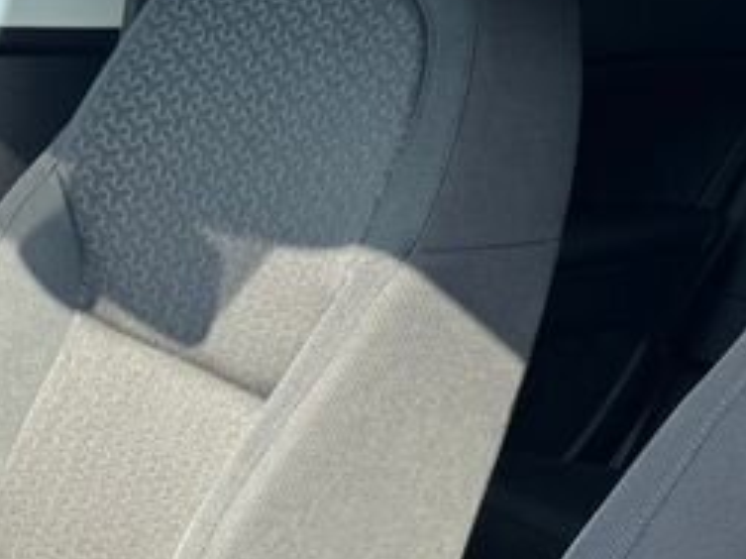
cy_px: 571
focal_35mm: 98
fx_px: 2111
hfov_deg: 19.9
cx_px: 559
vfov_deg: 14.8
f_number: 1.78
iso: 80
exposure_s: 1/376
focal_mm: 6.76
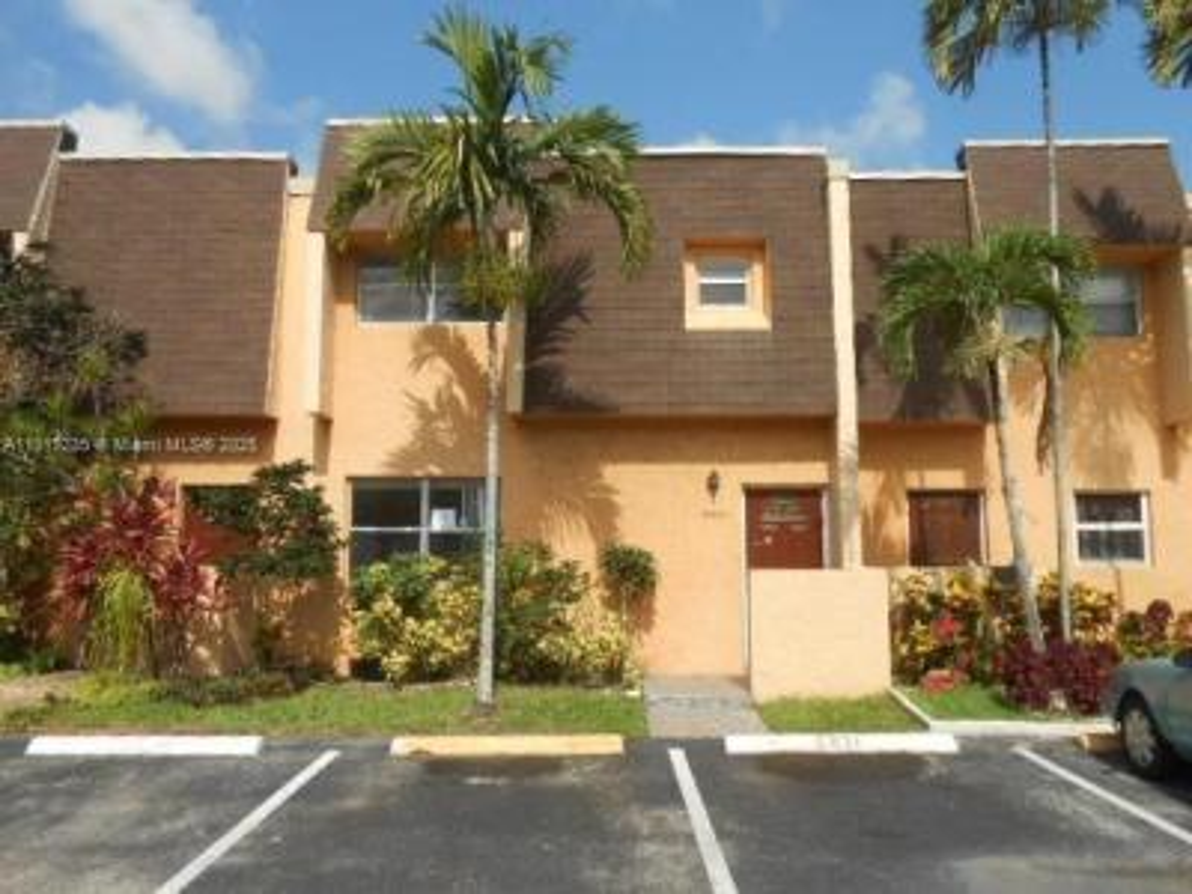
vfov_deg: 53.1
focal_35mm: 26
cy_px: 447
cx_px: 596
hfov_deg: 67.3
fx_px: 895
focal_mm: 4.6
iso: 80
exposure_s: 1/800
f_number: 3.5
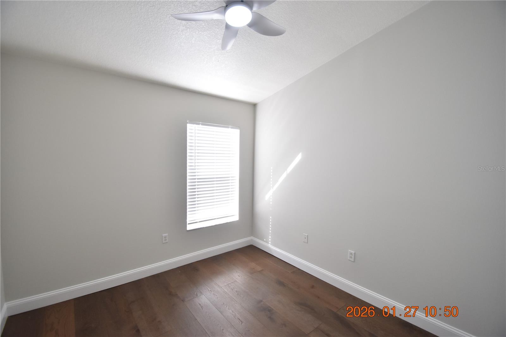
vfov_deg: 77.3
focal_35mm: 15
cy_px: 168
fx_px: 211
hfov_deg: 100.4
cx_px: 253
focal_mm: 10
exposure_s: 1/180
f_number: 3.5
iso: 800
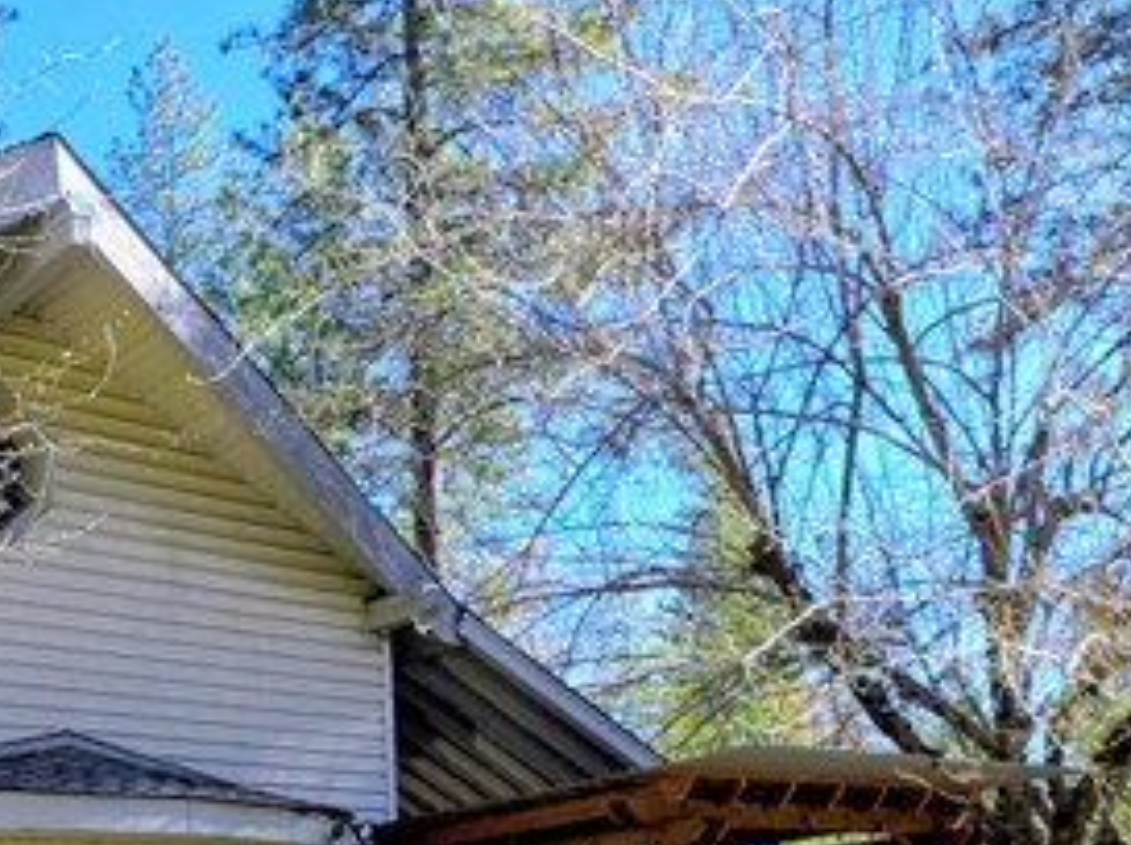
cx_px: 373
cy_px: 870
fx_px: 1762
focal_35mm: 54
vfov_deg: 25.5
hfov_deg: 35.2
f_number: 1.7
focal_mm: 6.25
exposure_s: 1/1723
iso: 80
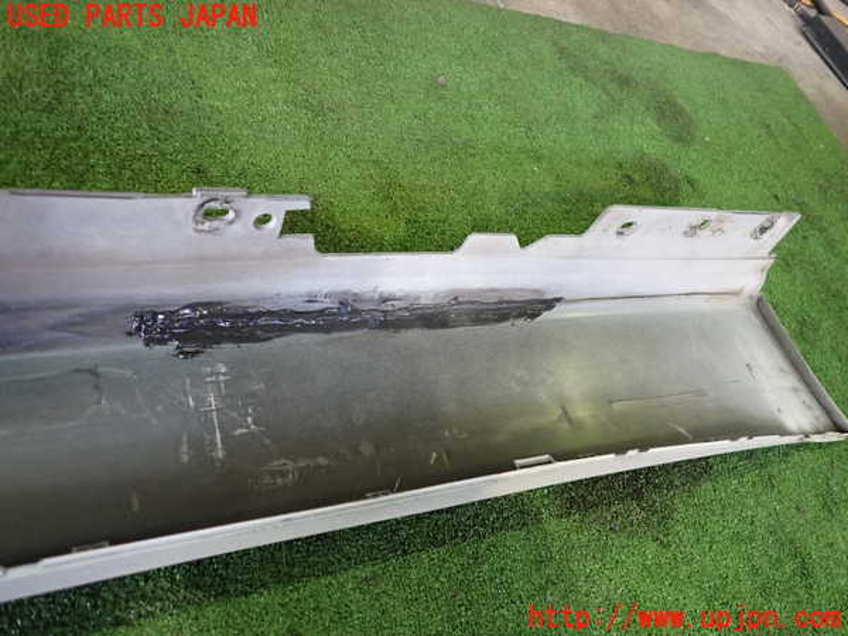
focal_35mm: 25
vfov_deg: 54.9
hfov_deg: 69.4
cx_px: 424
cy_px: 318
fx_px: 612
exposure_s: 1/30
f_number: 2
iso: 400
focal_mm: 4.5
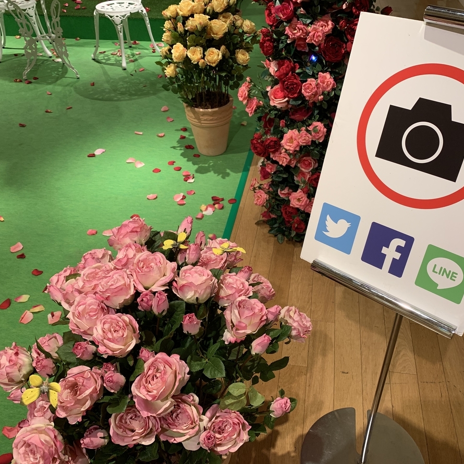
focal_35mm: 31
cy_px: 231
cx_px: 257
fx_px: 470
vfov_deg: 52.5
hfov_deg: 52.4
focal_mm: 4.25
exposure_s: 1/60
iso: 100
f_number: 1.8
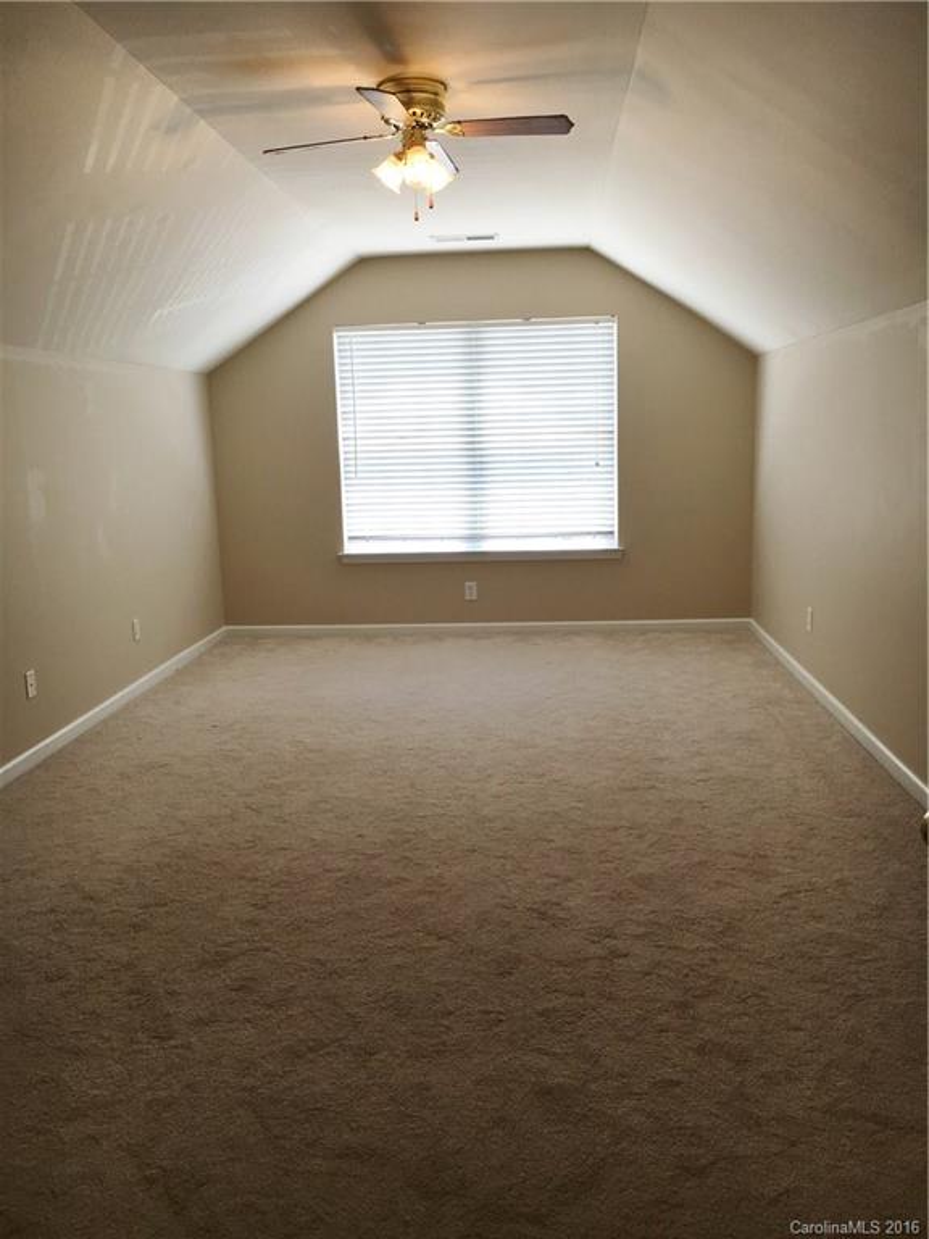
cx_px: 464
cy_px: 620
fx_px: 1038
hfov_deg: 48.2
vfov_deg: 61.7
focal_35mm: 29
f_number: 2.2
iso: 25
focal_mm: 4.15
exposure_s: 1/60
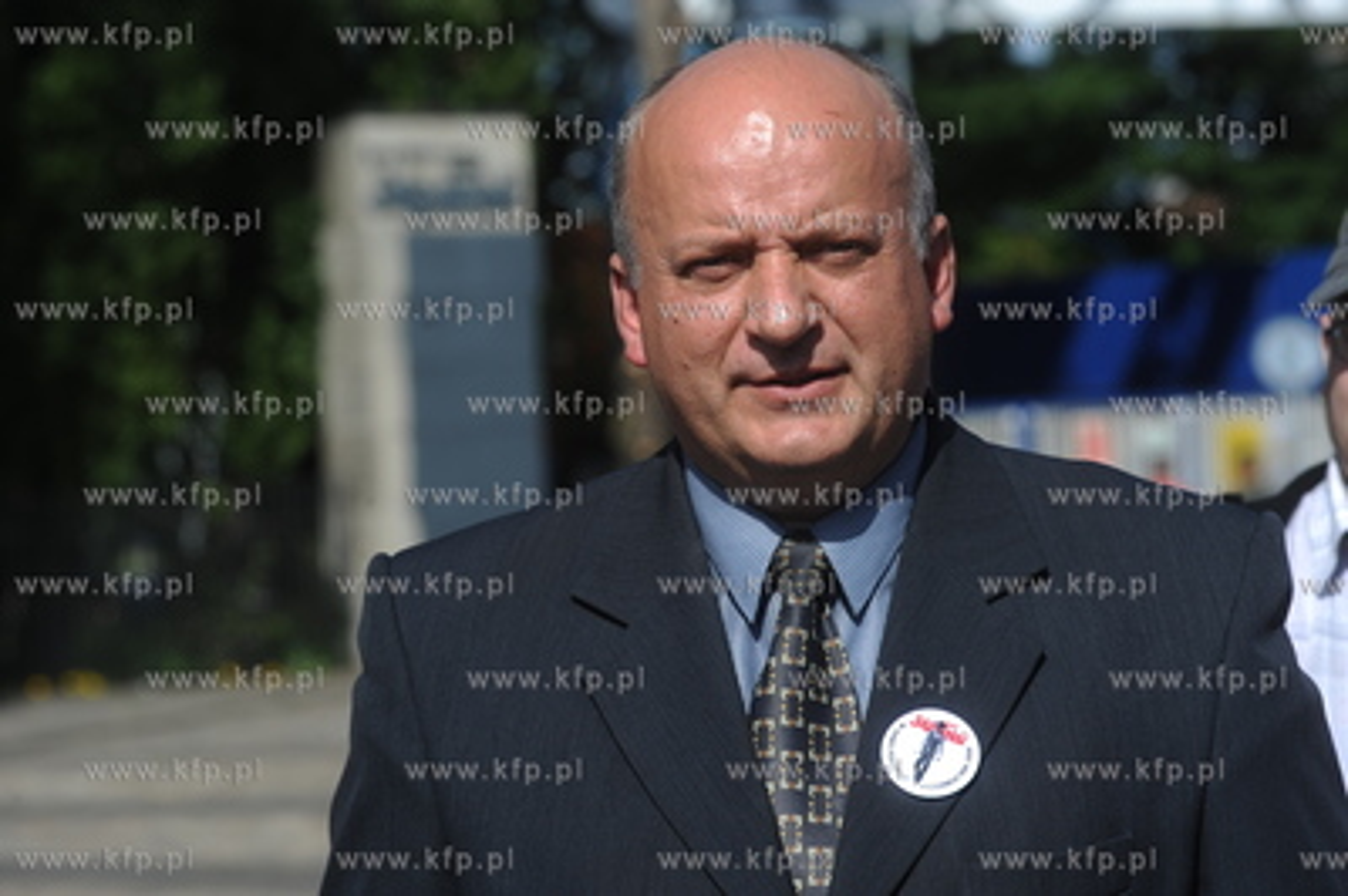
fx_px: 4190
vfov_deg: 12.2
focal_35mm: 112
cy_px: 448
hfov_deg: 18.3
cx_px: 674
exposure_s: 1/400
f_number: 8
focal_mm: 112
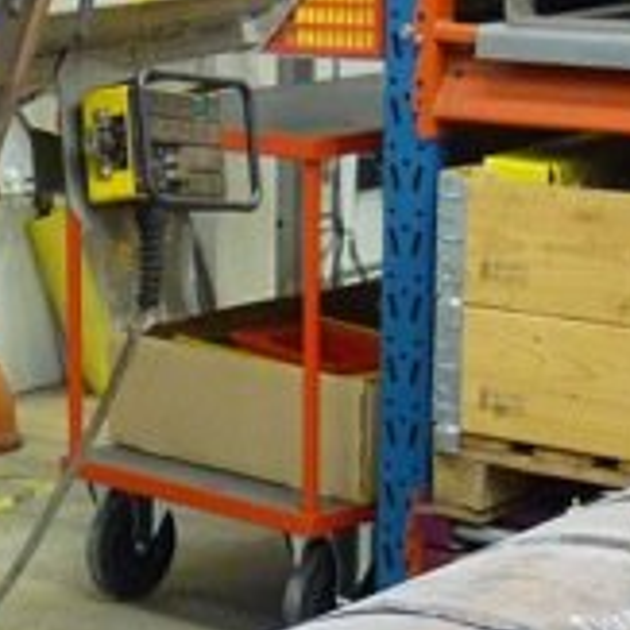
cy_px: 414
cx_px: -197
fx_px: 2697
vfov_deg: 13.3
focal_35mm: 131
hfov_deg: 12.9
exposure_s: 1/20
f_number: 3
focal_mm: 6.4
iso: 400
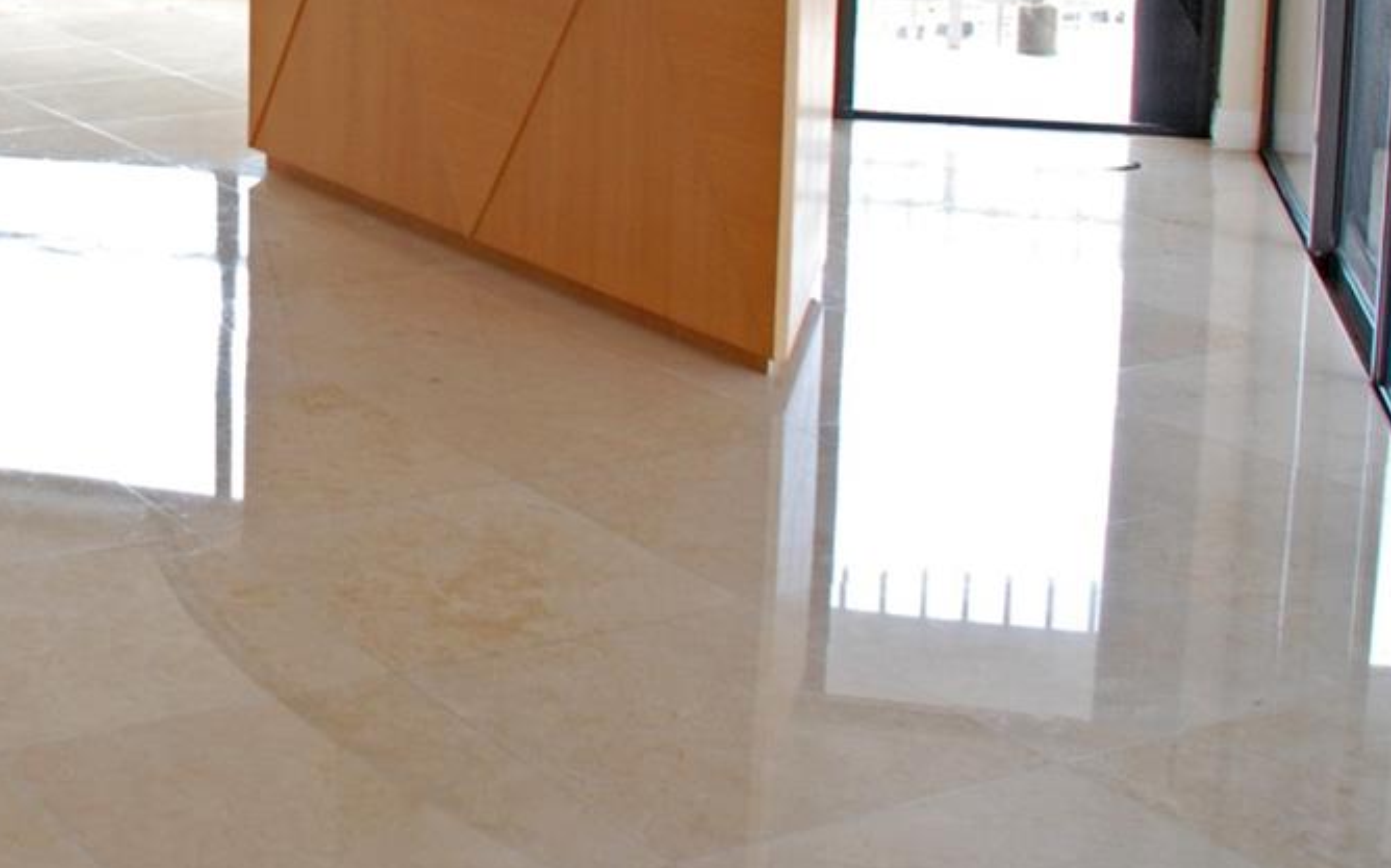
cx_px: -90
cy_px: -137
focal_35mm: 66
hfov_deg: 28.6
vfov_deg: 18.8
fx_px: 2501
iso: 400
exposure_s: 1/80
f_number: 5
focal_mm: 18
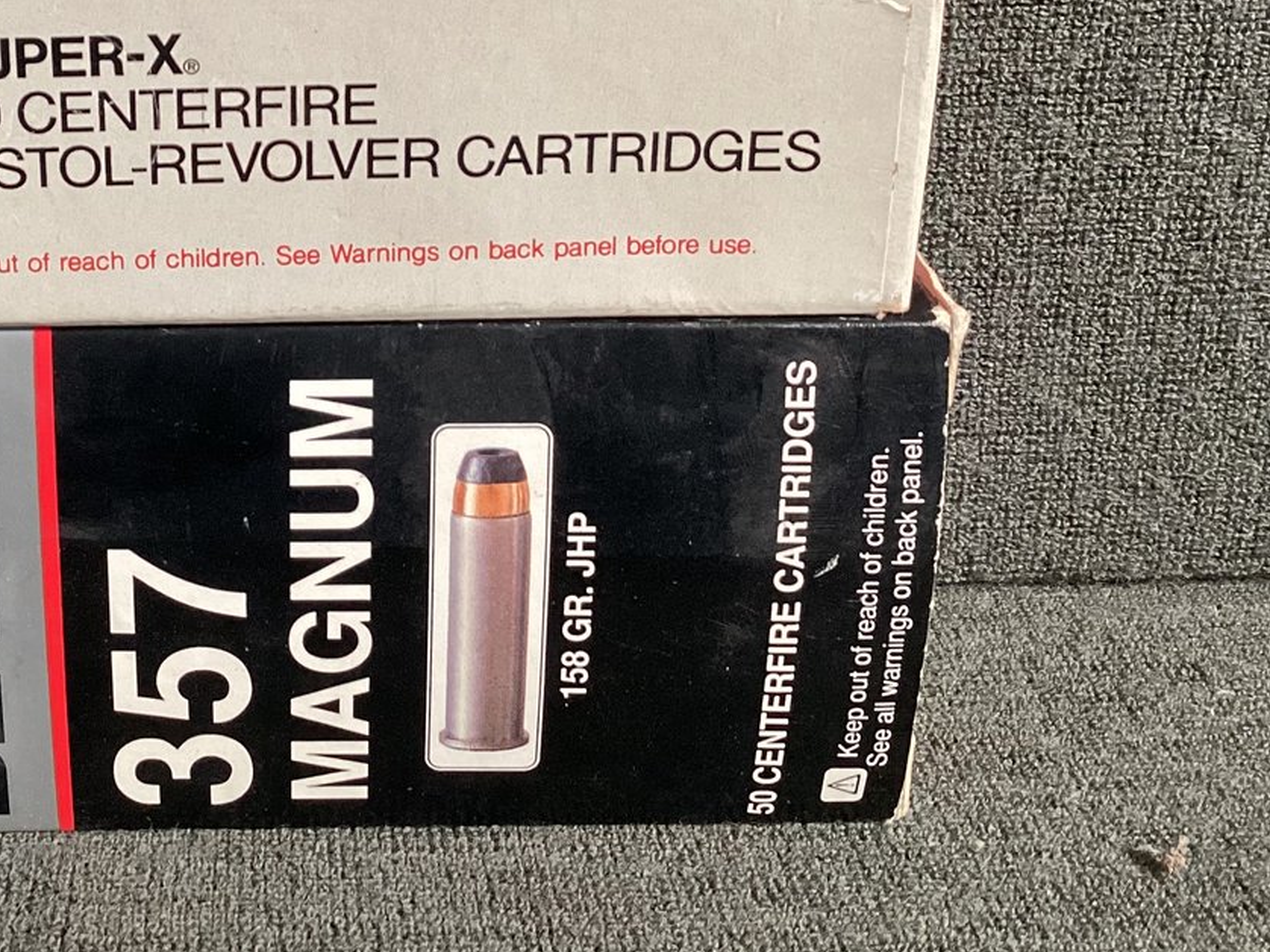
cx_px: 264
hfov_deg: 33.4
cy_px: 157
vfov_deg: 25.5
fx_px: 2054
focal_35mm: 56
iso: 200
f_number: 2.4
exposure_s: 1/60
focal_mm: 3.3
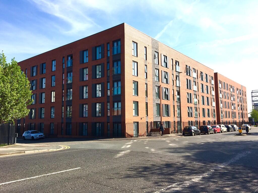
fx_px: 216
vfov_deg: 48.2
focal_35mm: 29
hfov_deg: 61.7
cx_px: 129
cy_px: 96
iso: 25
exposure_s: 1/1570
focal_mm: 4.15
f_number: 2.2
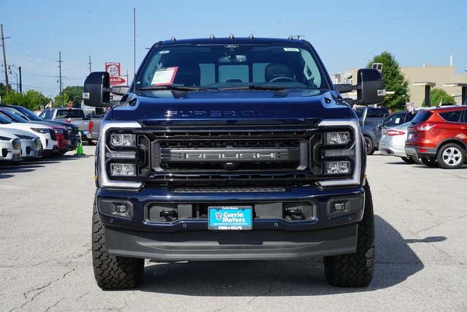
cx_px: 234
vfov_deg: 19.2
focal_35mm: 71
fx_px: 921
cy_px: 156
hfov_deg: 28.4
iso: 100
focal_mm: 71
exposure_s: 1/100
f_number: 13
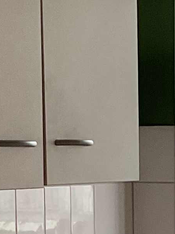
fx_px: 1308
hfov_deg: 7.5
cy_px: 351
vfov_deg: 9.9
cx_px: 252
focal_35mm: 194
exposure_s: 1/100
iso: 64
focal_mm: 3
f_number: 1.8
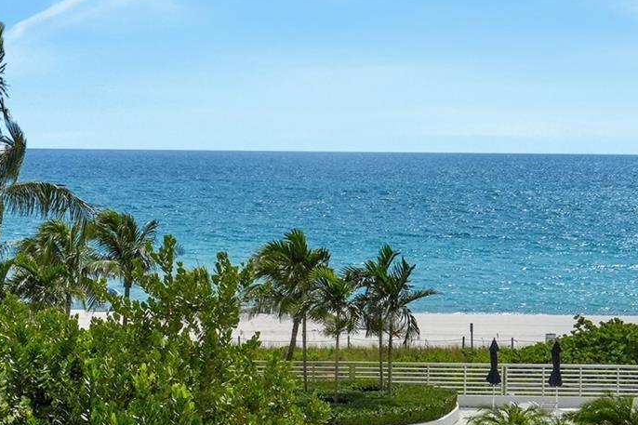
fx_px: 1860
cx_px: -69
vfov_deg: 13.0
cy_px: 208
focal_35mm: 105
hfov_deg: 18.7
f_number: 14
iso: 250
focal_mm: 30
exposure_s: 1/2000
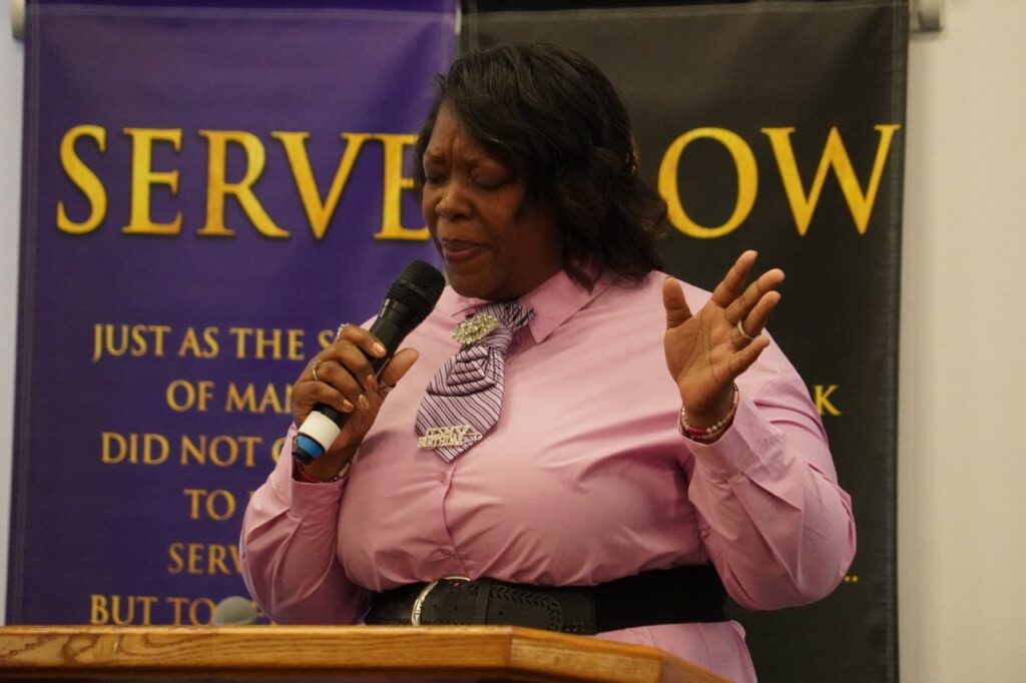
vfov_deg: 3.8
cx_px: 513
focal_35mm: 360
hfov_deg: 5.7
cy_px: 342
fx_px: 10256
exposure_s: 1/200
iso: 8000
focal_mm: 240
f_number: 6.3
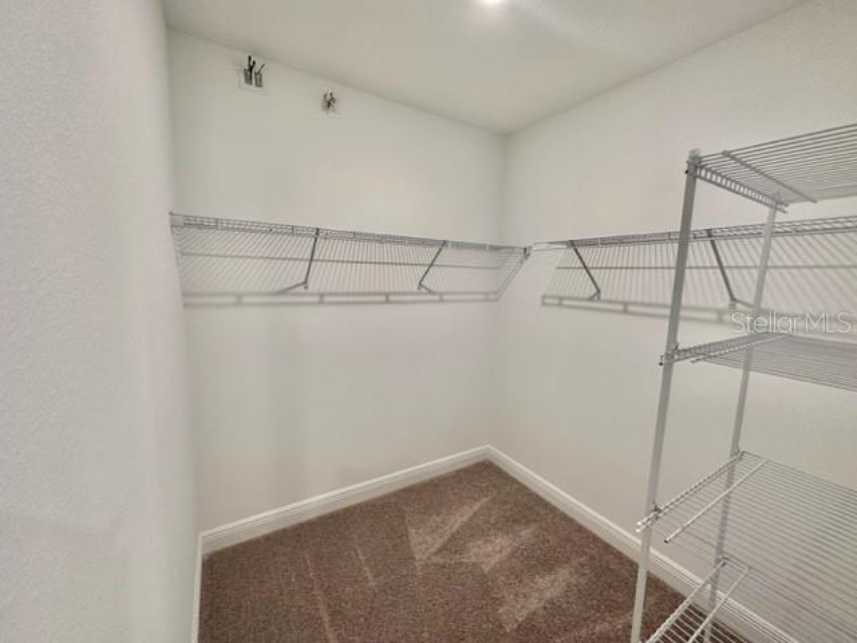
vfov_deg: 85.7
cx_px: 428
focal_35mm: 14
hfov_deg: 102.1
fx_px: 347
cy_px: 322
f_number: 2.2
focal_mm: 2.22
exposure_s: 1/120
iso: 250
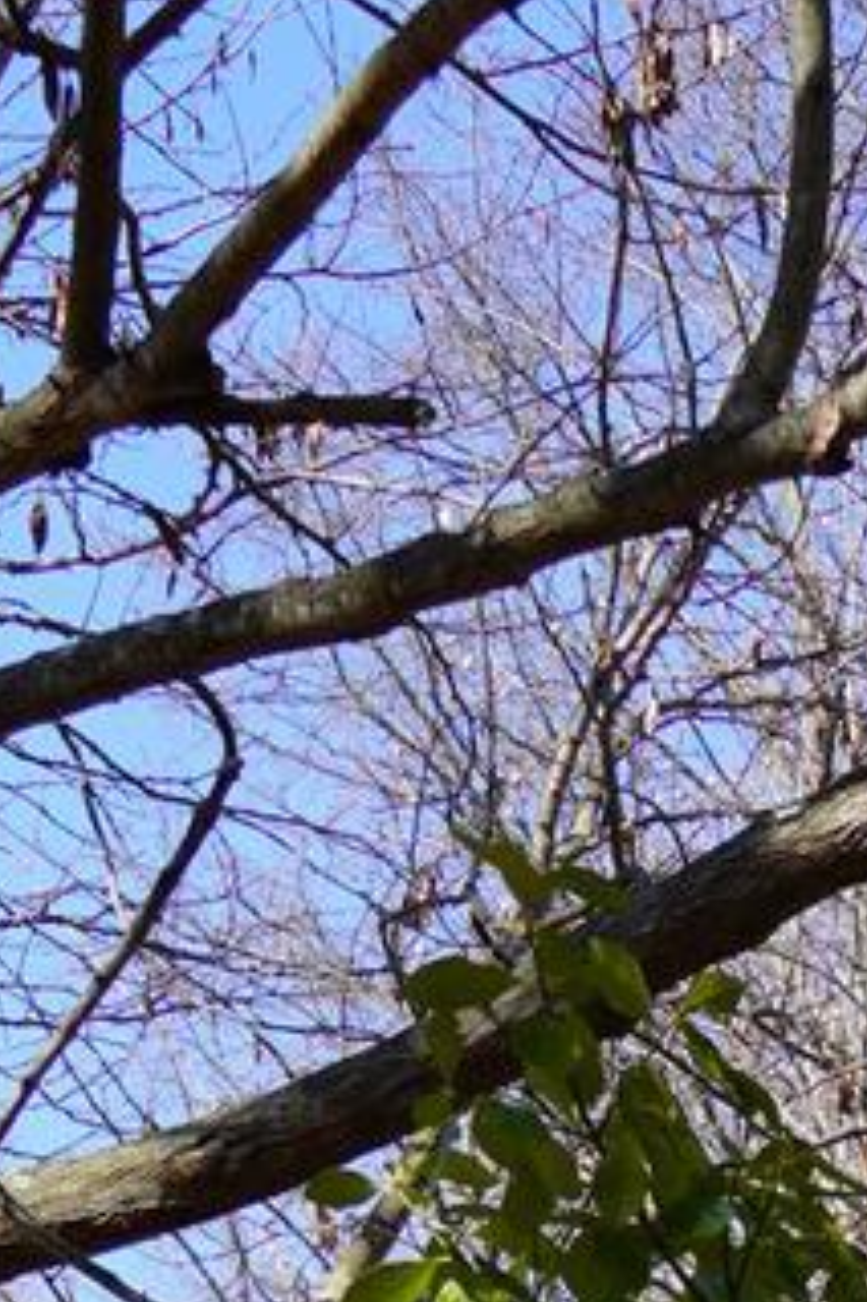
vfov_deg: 10.8
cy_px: 2689
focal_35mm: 173
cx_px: 1836
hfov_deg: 7.6
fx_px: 6256
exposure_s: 1/100
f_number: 8
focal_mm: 24
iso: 100
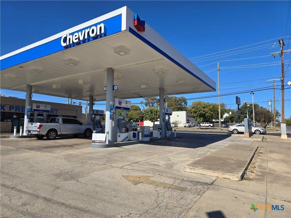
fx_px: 193
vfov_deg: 58.9
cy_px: 109
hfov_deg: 73.9
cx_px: 146
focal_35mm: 23
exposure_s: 1/1047
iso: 12
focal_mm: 6.3
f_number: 1.7
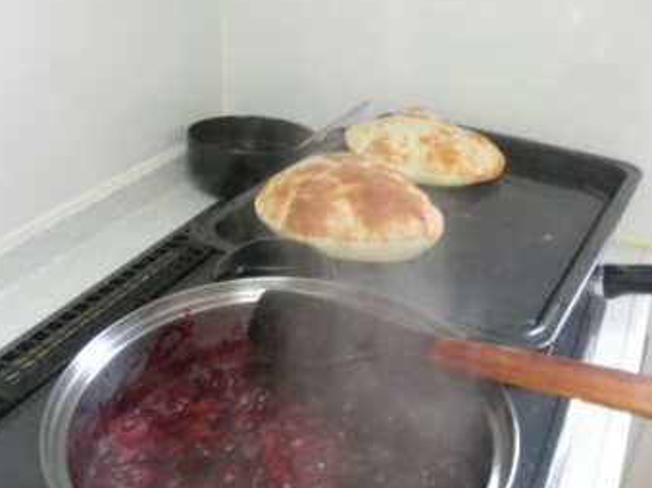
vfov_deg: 38.6
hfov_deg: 49.9
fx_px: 697
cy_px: 232
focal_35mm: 37
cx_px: 265
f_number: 3
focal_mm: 5
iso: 200
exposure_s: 1/10
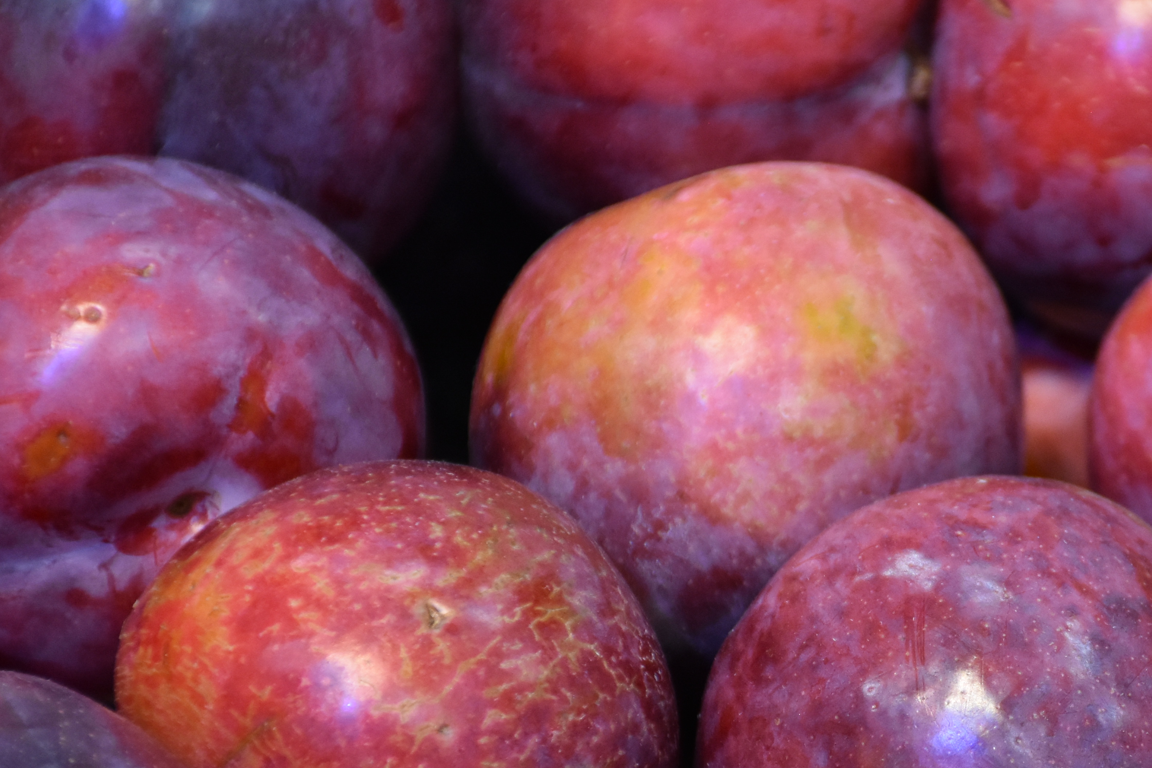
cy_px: 549
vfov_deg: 4.8
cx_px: 1075
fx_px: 9119
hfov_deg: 7.2
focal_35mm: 285
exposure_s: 1/60
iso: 1250
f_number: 5.6
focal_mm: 100
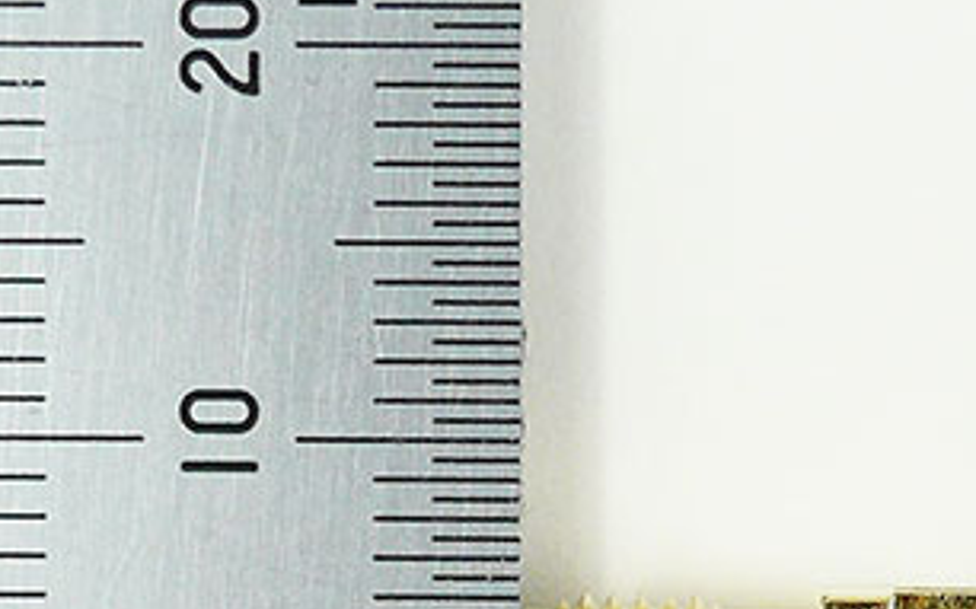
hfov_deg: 32.2
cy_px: 724
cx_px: 759
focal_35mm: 62
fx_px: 1649
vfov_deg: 19.7
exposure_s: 1/250
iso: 100
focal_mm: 6
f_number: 2.8
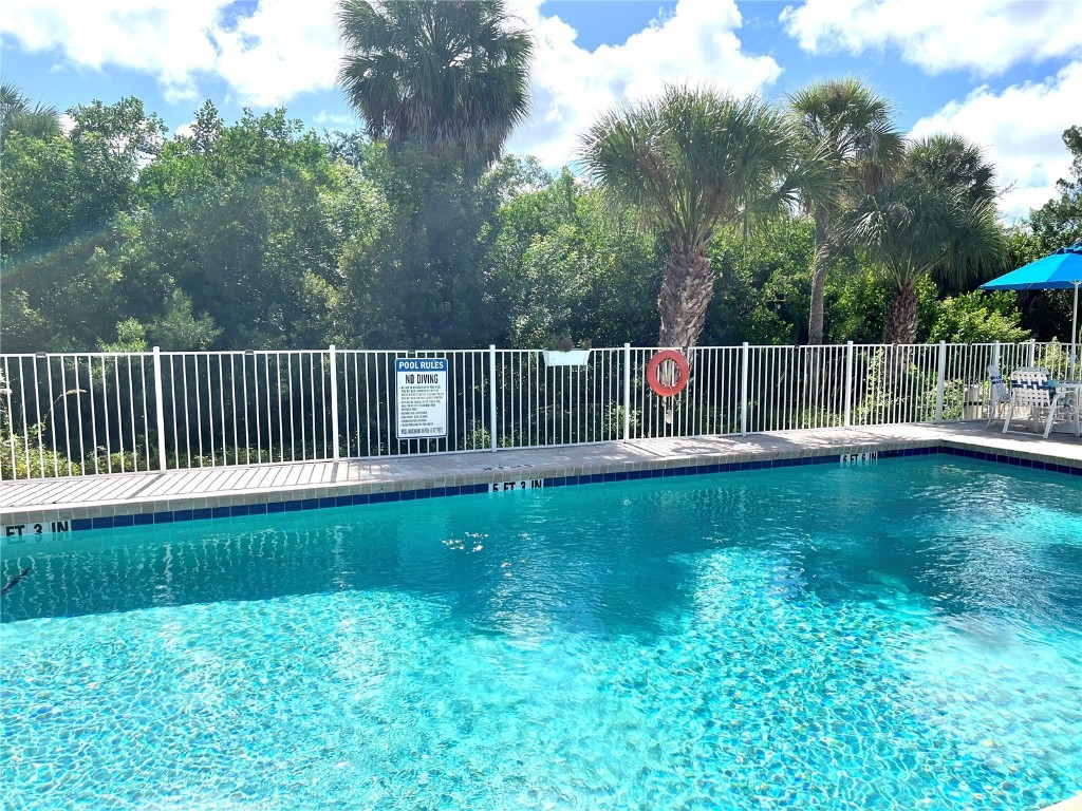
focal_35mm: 26
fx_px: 813
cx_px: 541
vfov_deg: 53.1
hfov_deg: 67.3
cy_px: 406
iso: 50
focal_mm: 5.7
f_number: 1.5
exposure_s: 1/3968
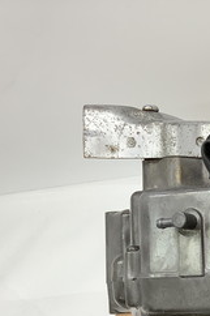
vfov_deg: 24.6
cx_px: 369
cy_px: 291
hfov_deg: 15.0
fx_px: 701
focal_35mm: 80
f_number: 2.4
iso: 64
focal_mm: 3.3
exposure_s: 1/120
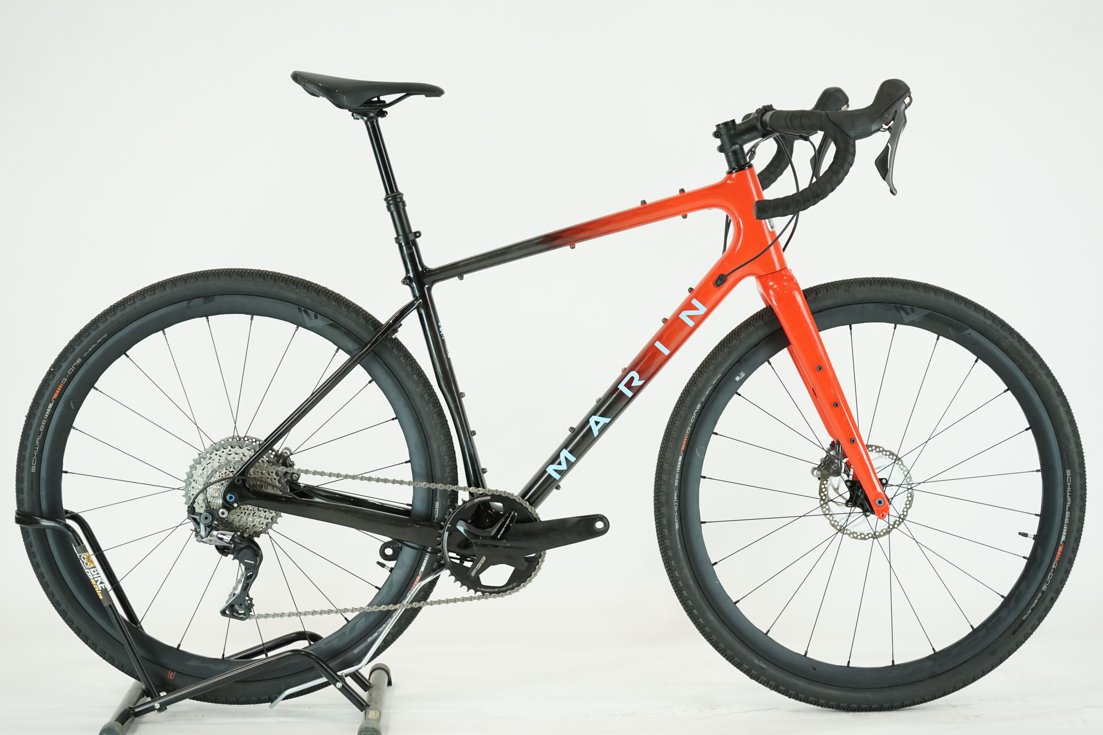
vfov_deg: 19.7
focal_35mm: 69
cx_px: 552
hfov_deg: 29.2
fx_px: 2114
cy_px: 368
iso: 1600
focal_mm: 69
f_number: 5.6
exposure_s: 1/200
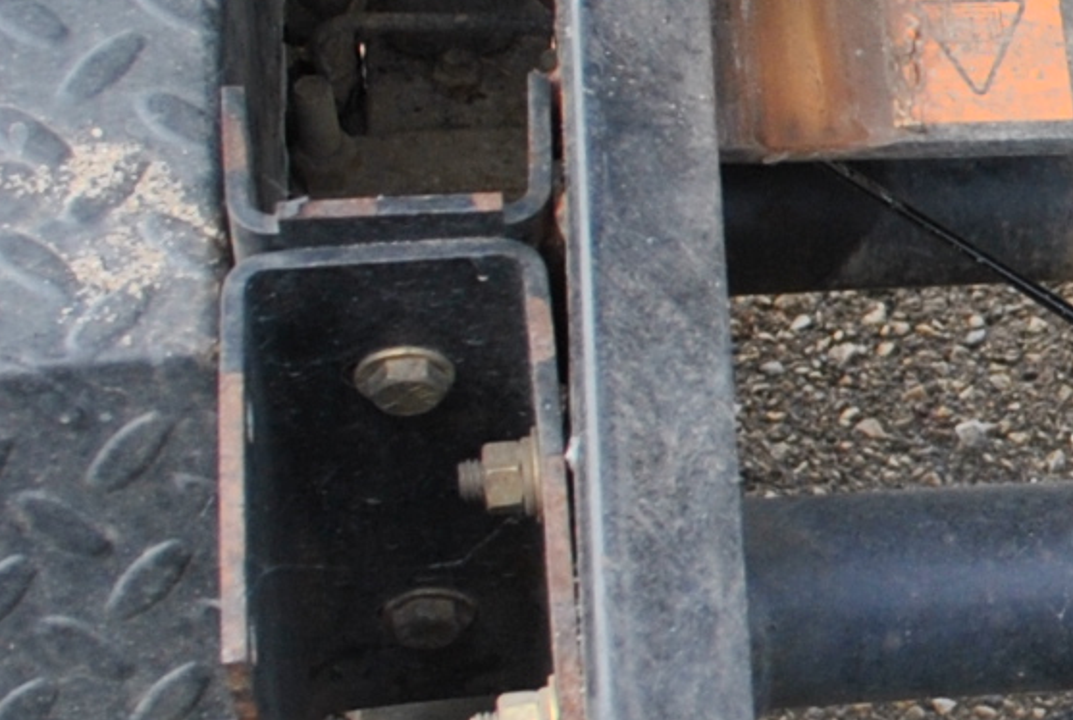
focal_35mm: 156
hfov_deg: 12.0
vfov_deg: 8.8
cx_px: 1961
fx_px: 4660
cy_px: 256
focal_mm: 20
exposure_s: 1/80
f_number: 5
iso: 200
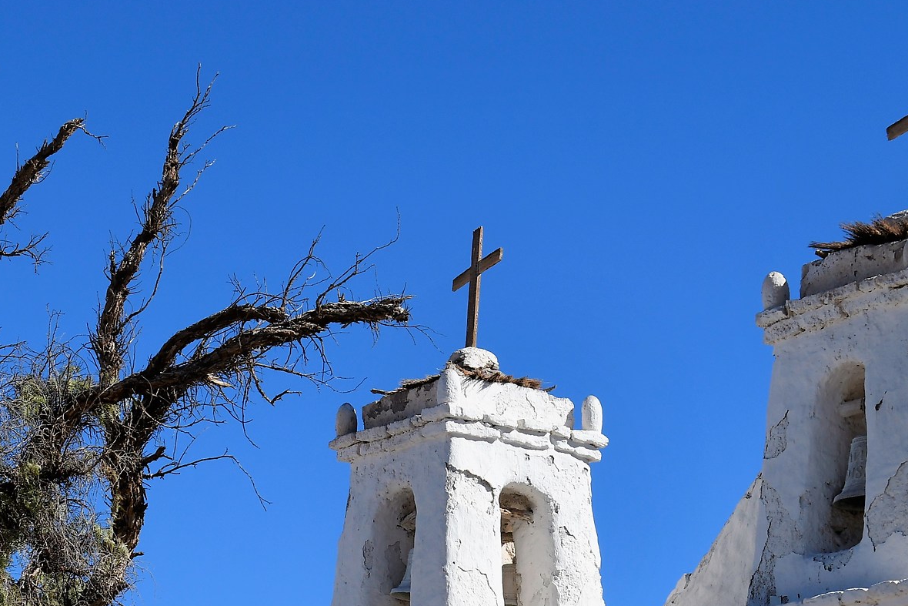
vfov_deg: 11.2
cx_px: 267
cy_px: 401
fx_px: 3077
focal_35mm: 122
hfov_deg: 16.7
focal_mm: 40
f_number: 11
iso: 100
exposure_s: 1/500
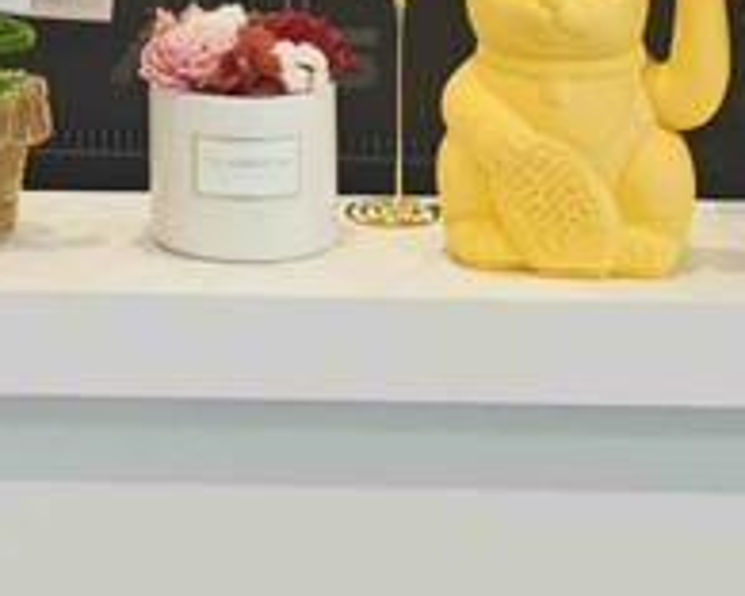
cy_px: -596
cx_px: 111
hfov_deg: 13.9
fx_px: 3043
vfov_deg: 10.3
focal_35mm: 138
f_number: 2
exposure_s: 1/600
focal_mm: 8.72
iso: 800
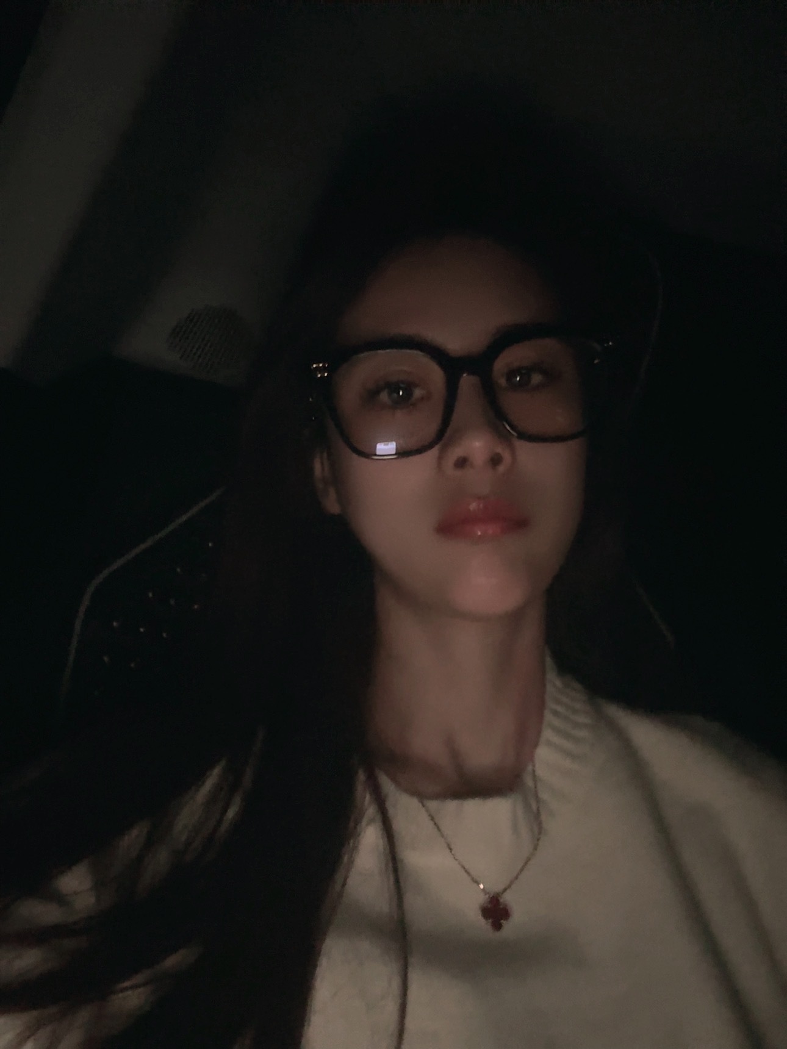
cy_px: 524
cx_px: 394
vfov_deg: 60.0
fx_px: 909
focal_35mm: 30
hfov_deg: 46.8
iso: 1250
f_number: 1.9
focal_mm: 2.69
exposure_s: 1/15
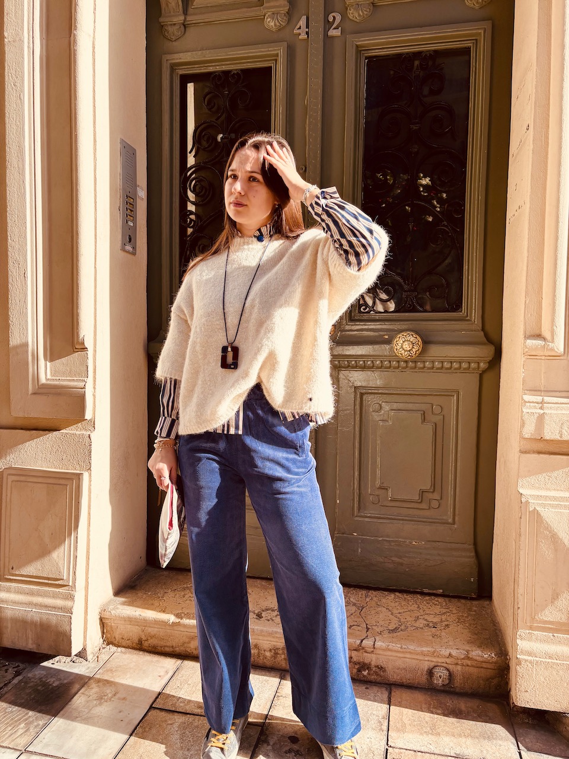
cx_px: 284
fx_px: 570
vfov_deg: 67.3
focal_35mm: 26
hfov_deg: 53.1
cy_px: 380
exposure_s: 1/978
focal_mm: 5.96
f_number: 1.6
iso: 50
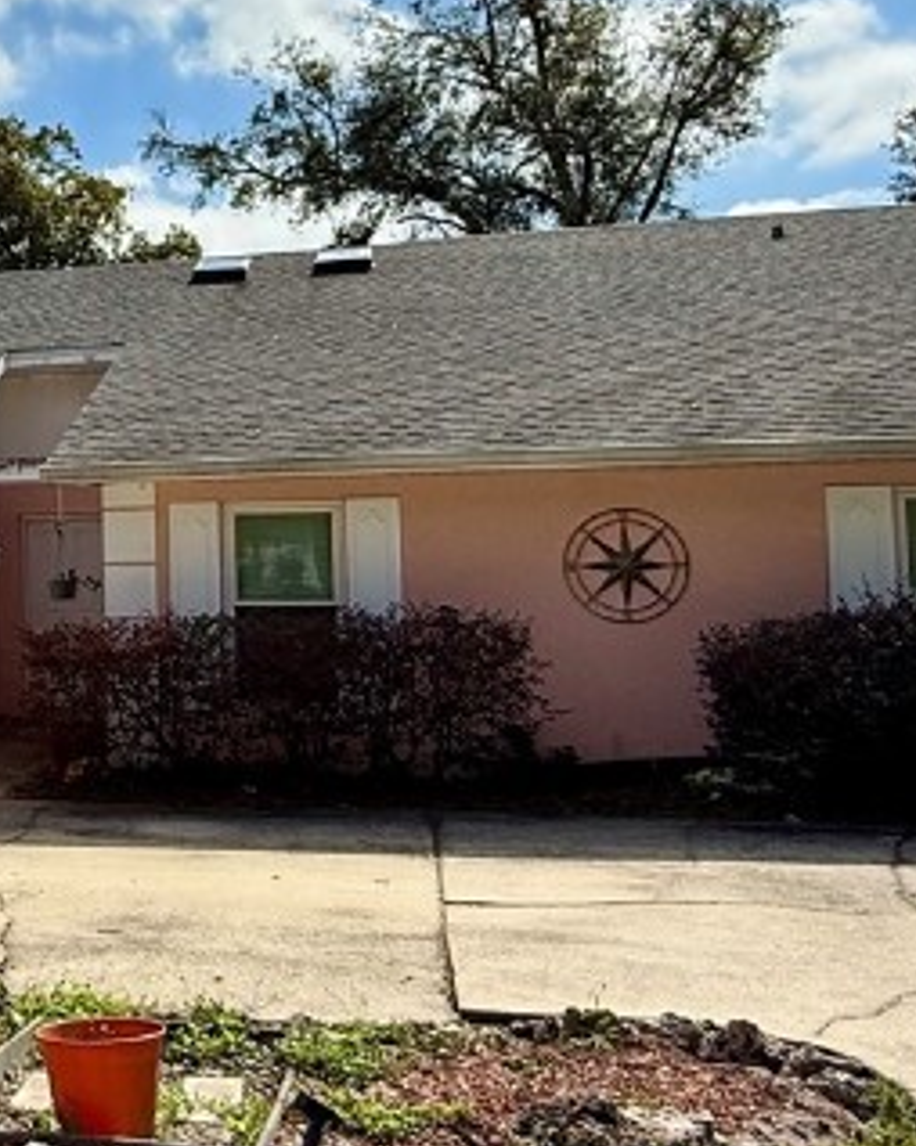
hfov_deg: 30.7
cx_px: -76
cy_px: 447
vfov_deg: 41.8
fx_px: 1492
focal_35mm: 44
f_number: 2.2
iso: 64
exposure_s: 1/3663
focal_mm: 2.22
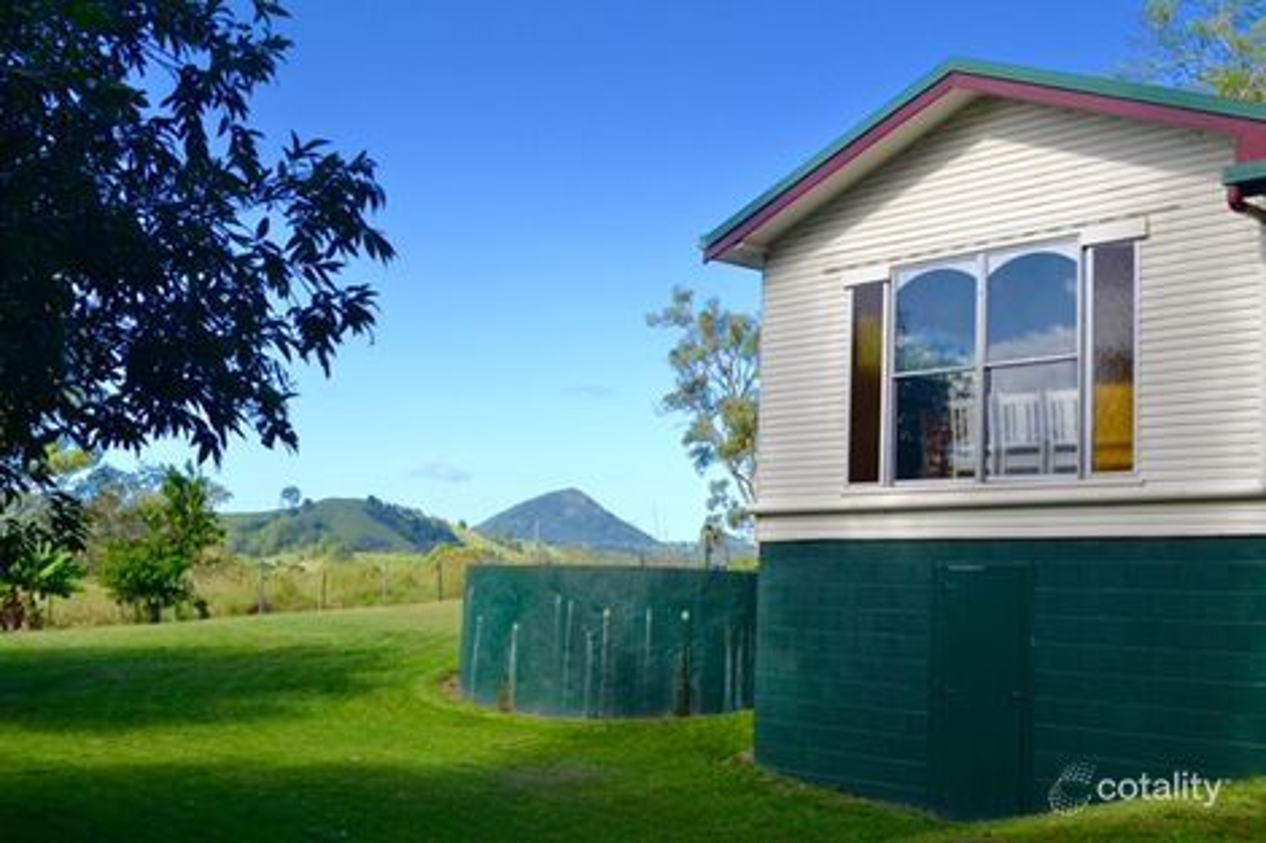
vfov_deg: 29.8
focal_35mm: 45
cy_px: 422
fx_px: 1582
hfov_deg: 43.6
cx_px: 633
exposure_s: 1/400
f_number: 10
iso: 400
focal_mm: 30
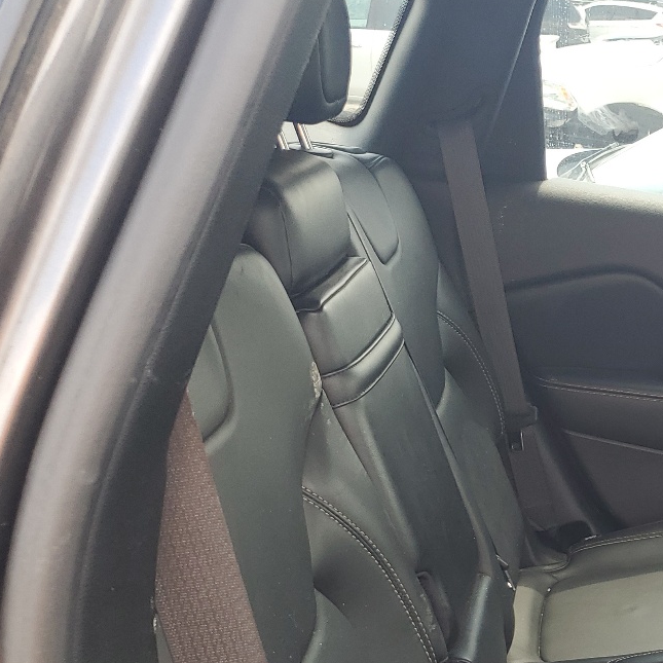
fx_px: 1235
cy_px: 572
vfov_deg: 29.1
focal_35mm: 57
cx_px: 767
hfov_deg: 27.0
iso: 50
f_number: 1.5
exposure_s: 1/154
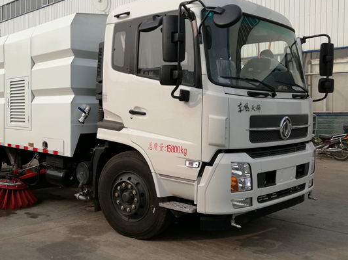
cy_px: 123
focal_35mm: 38
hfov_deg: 48.7
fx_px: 382
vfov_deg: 37.7
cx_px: 136
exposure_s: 1/989
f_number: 2
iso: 50
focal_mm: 4.04
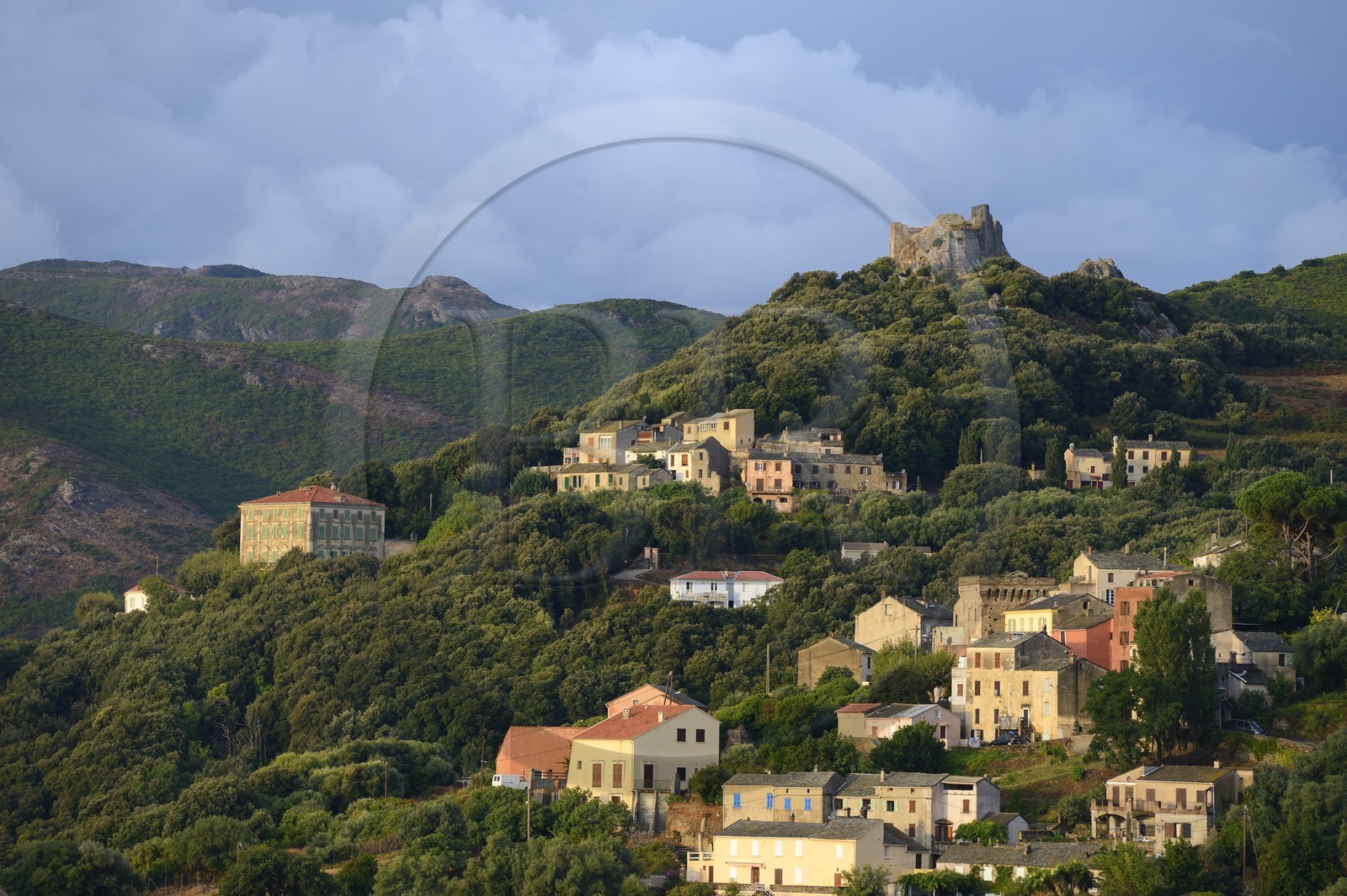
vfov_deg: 6.9
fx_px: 7477
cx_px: 674
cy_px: 448
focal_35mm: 200
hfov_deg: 10.3
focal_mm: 200
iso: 200
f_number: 8
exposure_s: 1/160
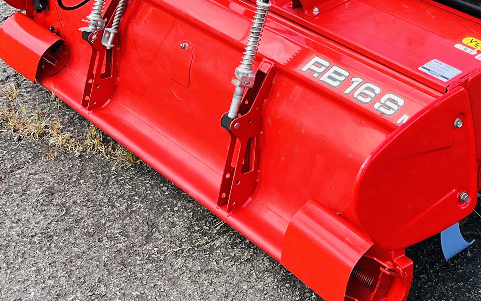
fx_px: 970
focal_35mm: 74
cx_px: 456
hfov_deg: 26.7
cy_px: -146
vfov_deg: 16.2
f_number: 1.6
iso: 50
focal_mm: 5.1
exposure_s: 1/833
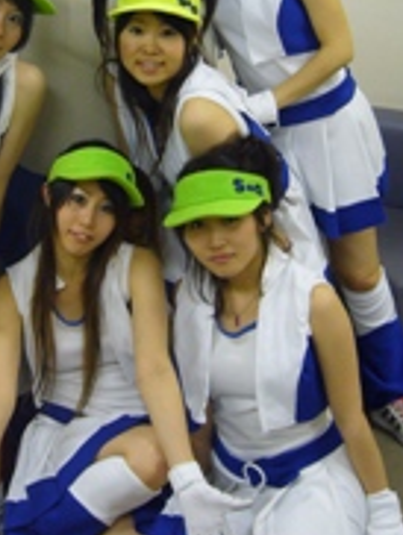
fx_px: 1254
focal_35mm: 81
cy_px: 135
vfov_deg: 23.8
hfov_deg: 18.1
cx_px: 78
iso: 125
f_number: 2.8
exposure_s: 1/15
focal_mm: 5.8
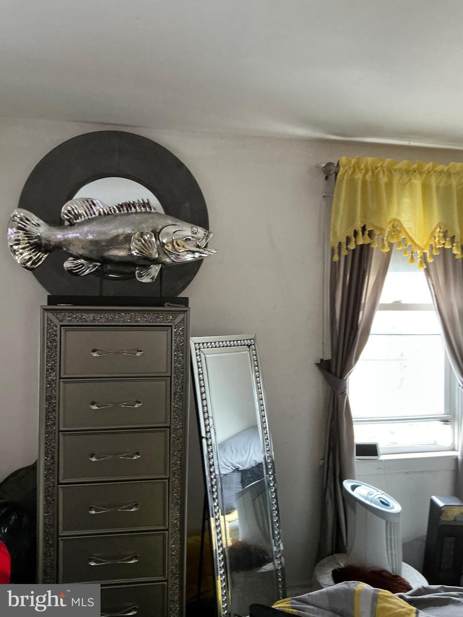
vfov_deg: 63.4
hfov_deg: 49.7
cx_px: 232
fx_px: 499
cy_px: 308
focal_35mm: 28
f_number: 1.8
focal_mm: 3
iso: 250
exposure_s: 1/30
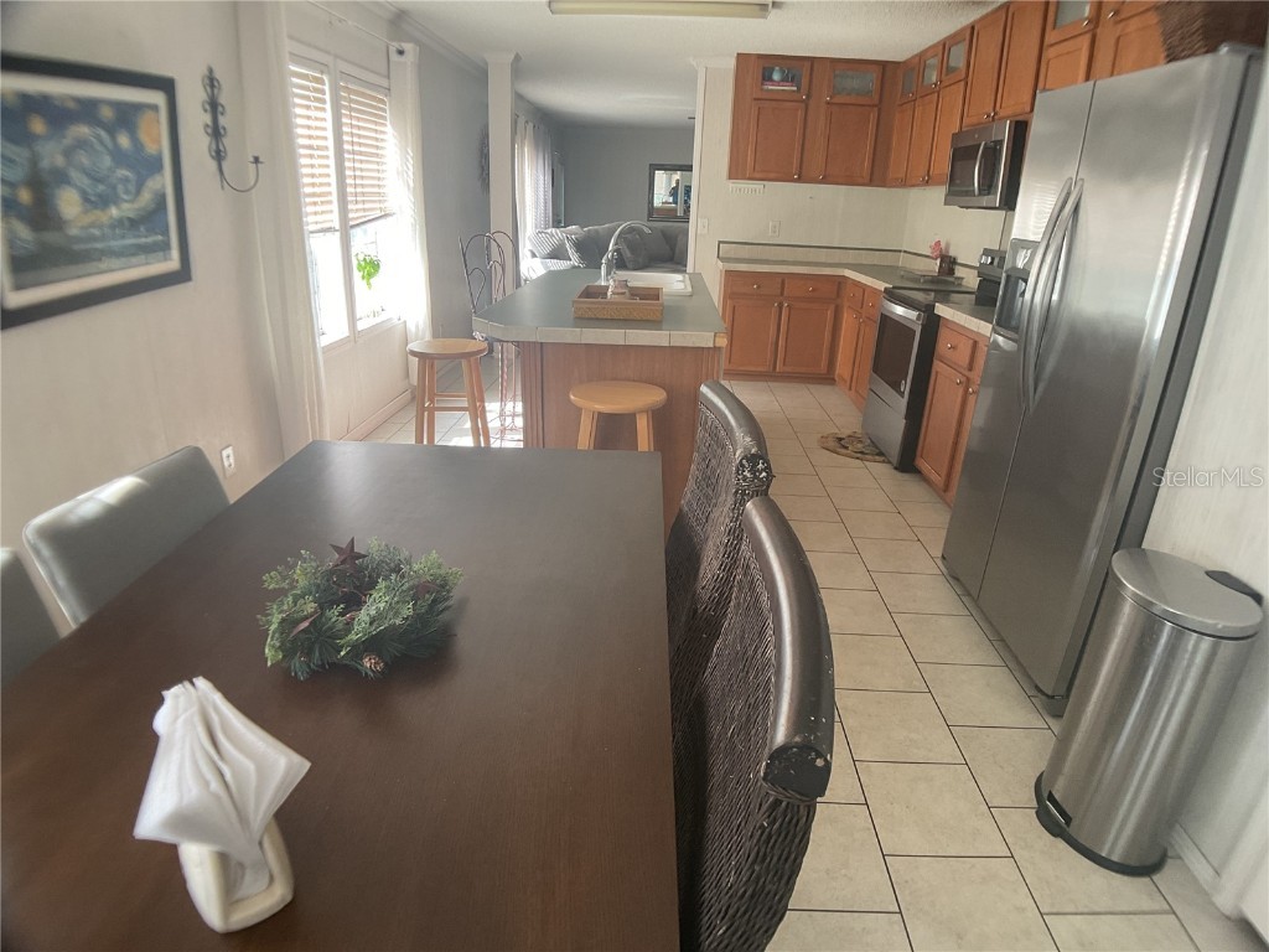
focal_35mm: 29
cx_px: 634
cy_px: 476
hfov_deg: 61.7
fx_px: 1063
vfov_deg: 48.2
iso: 50
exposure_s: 1/60
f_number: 1.8
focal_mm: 3
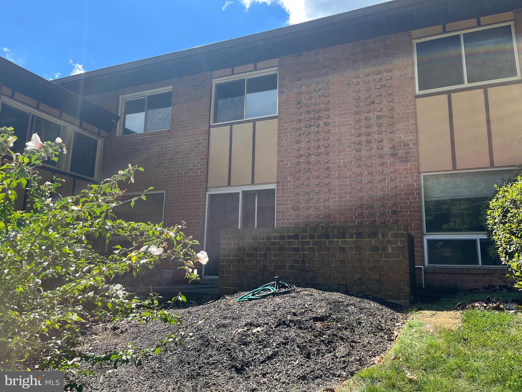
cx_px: 261
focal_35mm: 26
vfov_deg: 53.1
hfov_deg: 67.3
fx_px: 392
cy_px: 196
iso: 50
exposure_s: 1/1106
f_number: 1.6
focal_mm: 5.1
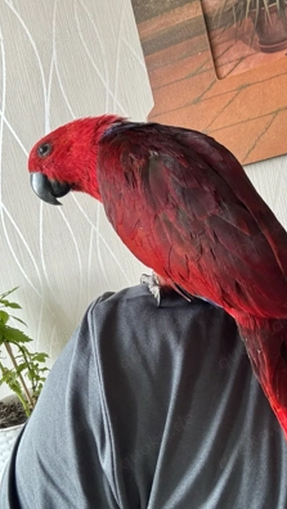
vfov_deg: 59.5
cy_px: 254
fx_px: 446
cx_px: 184
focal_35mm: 33
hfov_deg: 35.4
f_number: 1.9
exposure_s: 1/60
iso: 160
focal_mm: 2.69
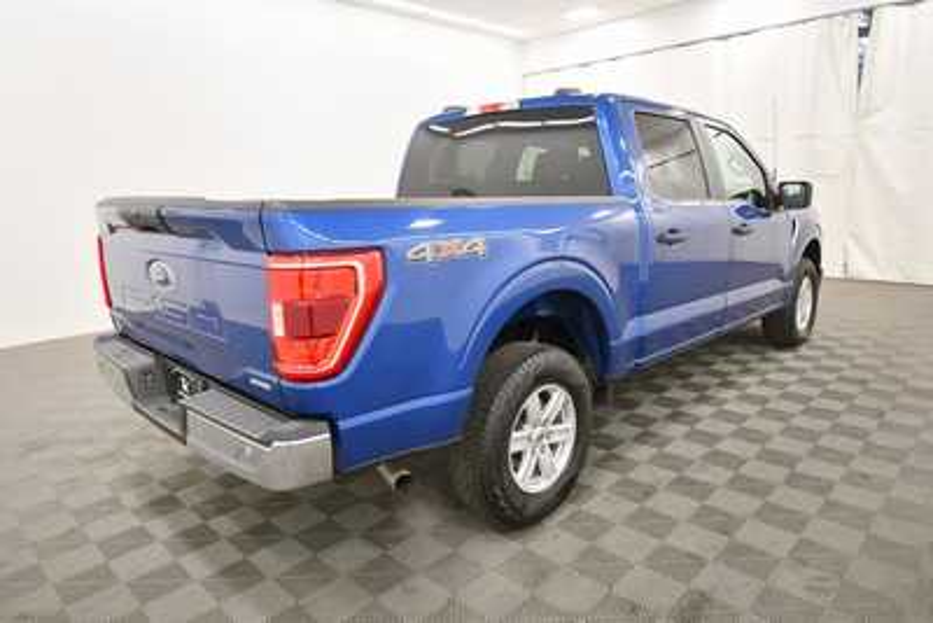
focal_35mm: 22
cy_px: 312
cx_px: 466
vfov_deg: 57.3
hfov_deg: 78.6
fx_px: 570
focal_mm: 15
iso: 1100
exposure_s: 1/125
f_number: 5
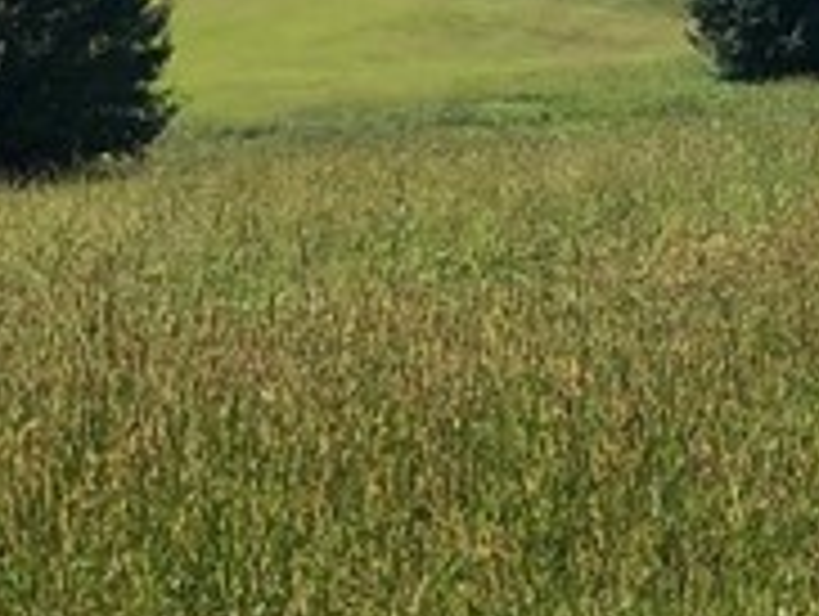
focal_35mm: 163
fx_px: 3862
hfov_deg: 10.7
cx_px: 1818
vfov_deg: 8.9
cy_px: -292
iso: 20
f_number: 1.8
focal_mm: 3.99
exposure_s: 1/2433
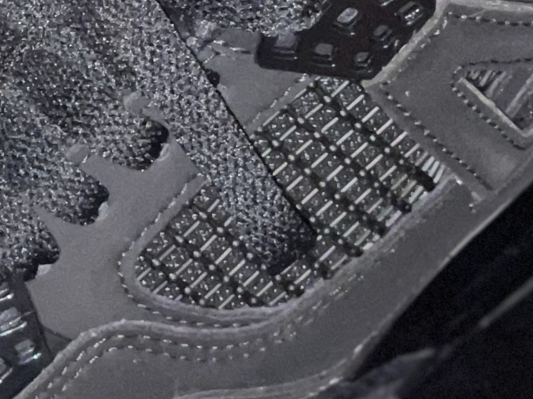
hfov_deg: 7.8
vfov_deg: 5.9
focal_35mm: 252
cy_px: 80
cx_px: -108
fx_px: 3880
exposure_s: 1/34
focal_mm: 7.5
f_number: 2.2
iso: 500
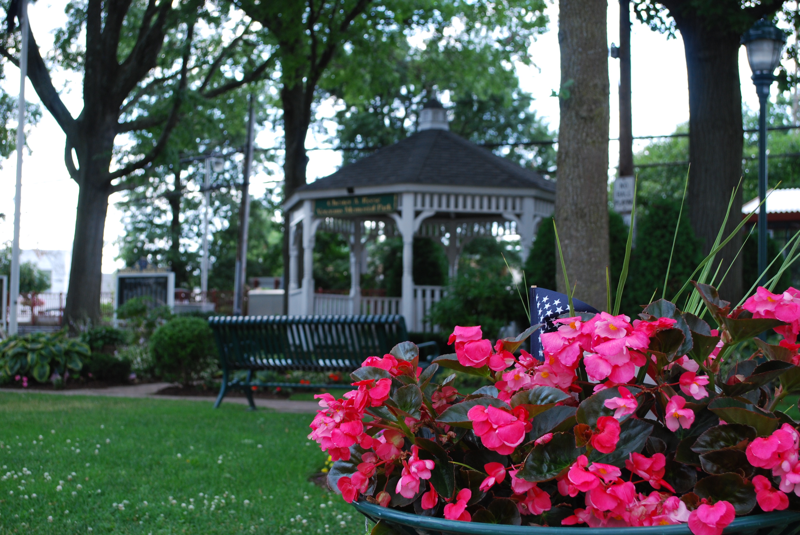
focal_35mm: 54
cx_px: 400
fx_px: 1201
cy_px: 268
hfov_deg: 36.8
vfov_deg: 25.1
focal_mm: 36
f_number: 5.6
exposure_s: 1/125
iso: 200
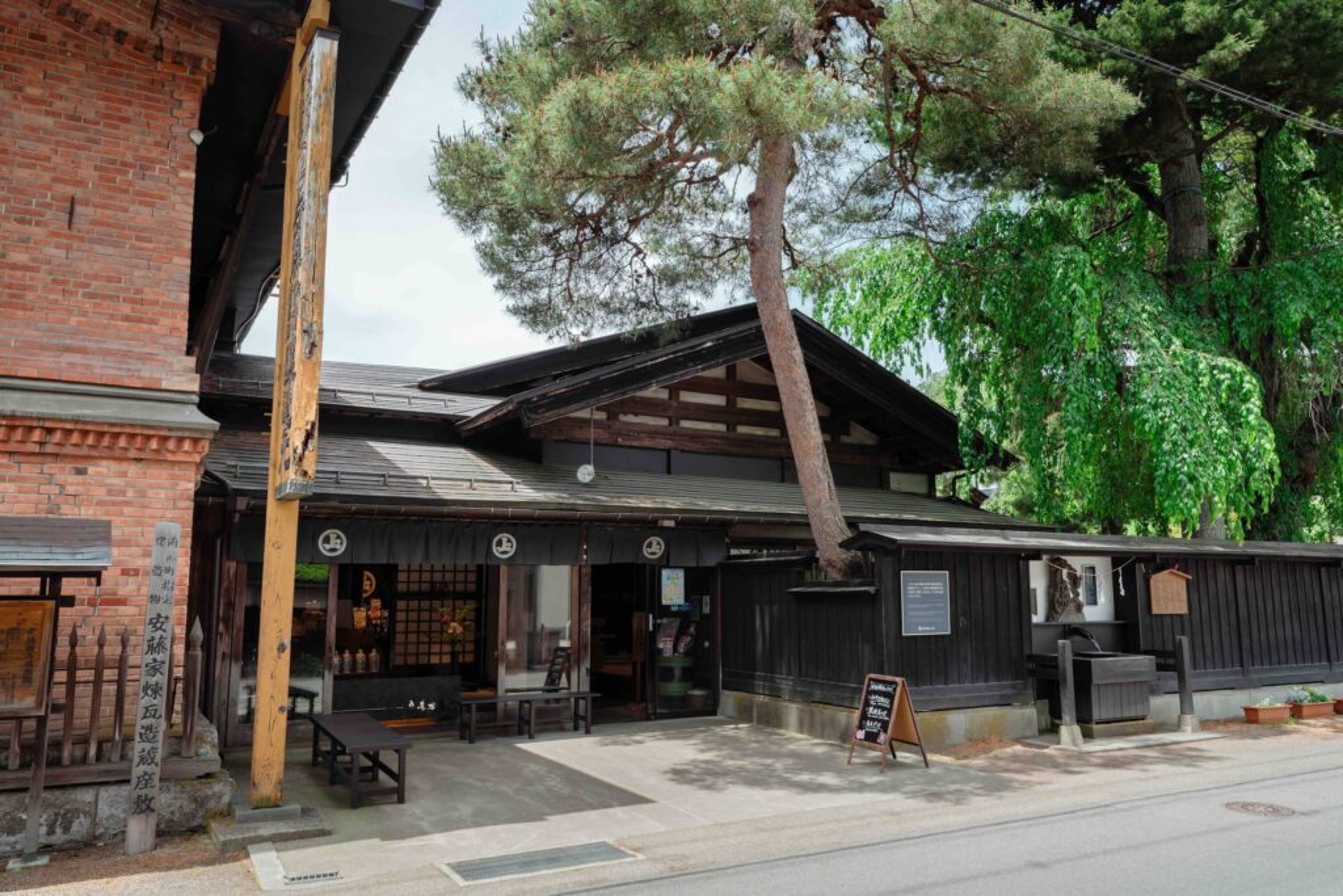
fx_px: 1007
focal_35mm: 27
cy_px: 448
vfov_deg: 47.9
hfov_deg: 67.4
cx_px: 672
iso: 200
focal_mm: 27
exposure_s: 1/125
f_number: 9
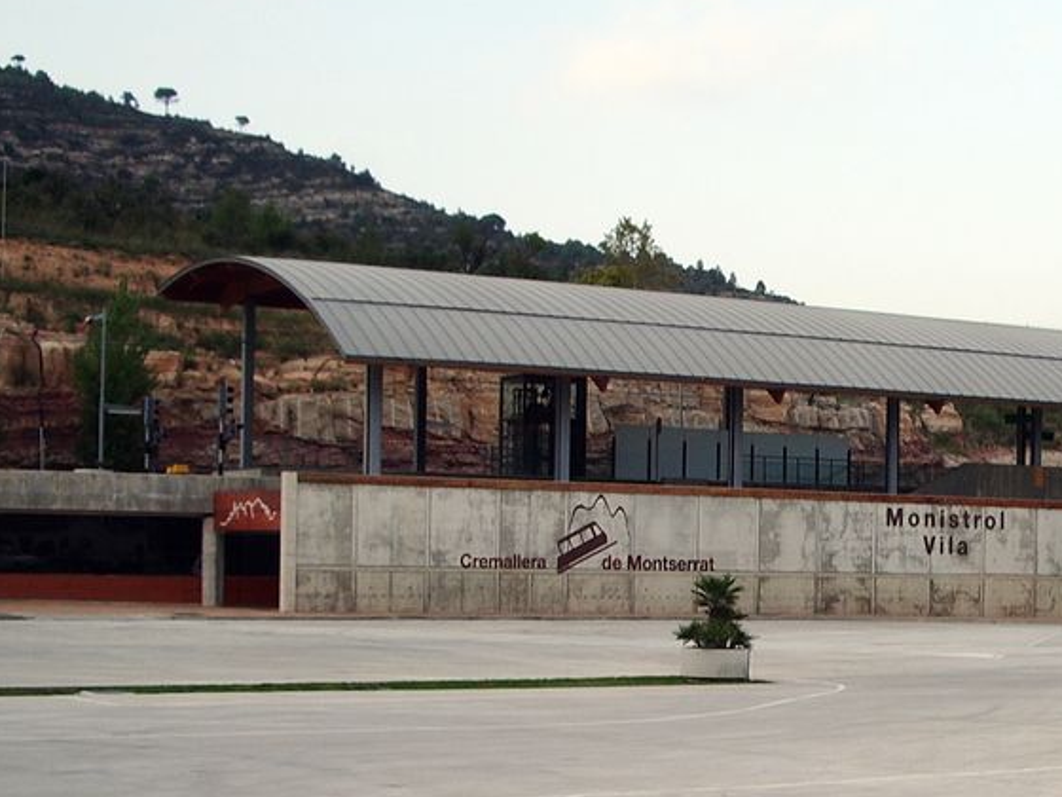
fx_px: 2301
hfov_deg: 25.6
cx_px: 842
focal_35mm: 75
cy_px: 586
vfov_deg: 19.5
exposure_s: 1/100
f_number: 4.6
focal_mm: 6.8
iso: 50
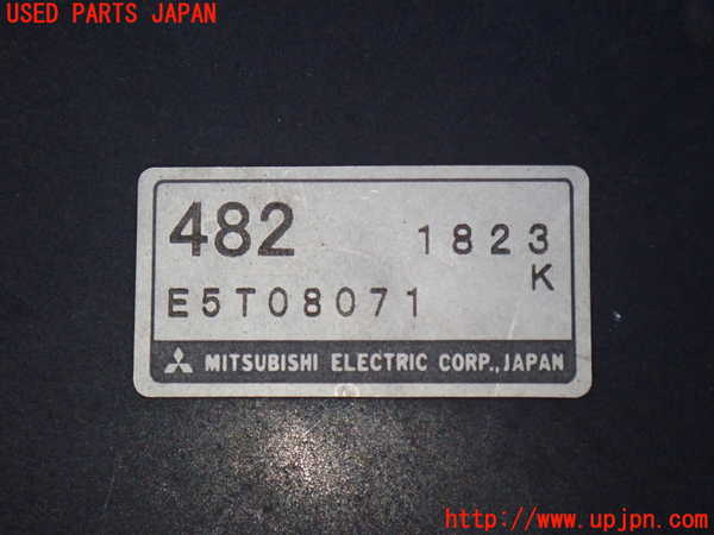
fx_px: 2063
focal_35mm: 100
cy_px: 268
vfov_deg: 14.8
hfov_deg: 19.6
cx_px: 357
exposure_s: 1/100
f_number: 4.9
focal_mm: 18
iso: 800
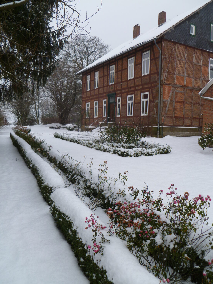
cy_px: 142
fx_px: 230
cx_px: 106
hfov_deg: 49.7
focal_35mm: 28
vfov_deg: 63.4
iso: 80
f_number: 3.3
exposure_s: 1/125
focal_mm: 5
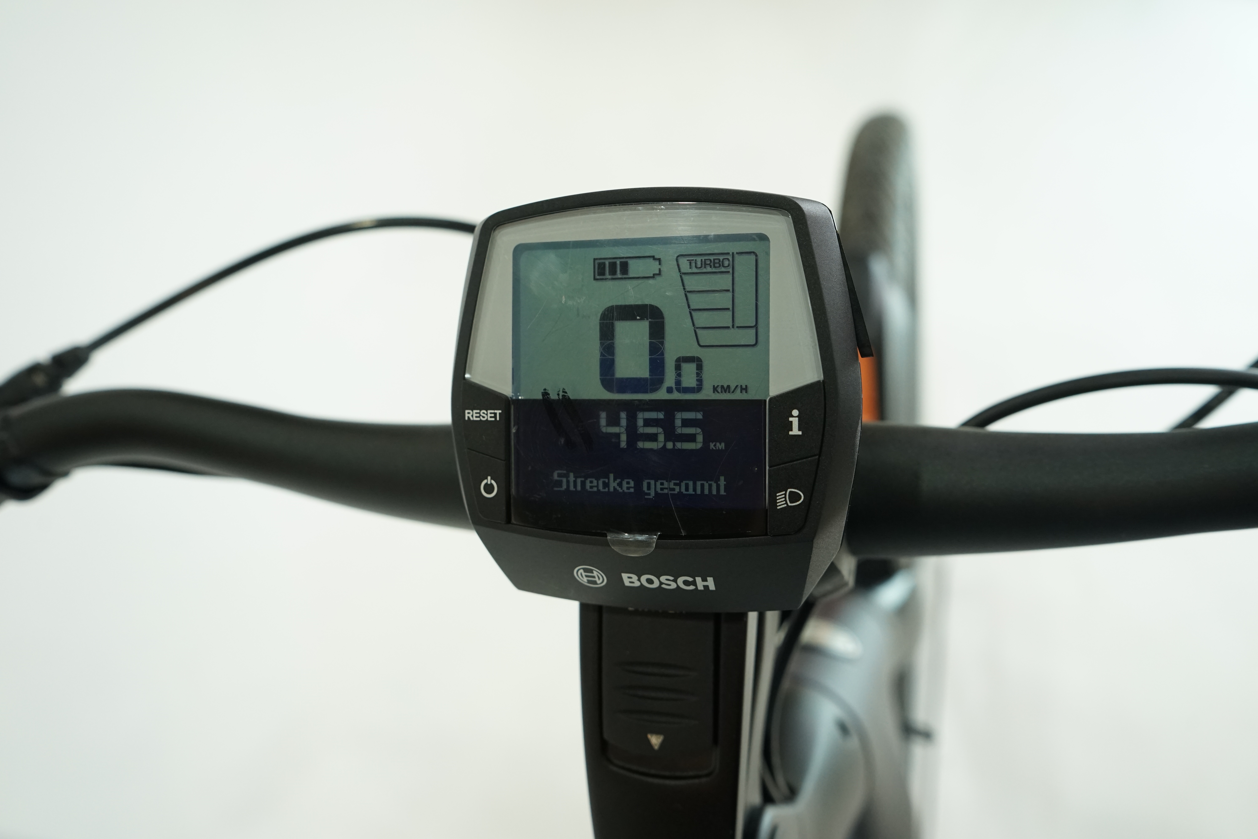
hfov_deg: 65.5
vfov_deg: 46.4
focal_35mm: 28
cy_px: 420
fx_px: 978
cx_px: 629
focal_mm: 28
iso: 1600
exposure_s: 1/200
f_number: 5.6
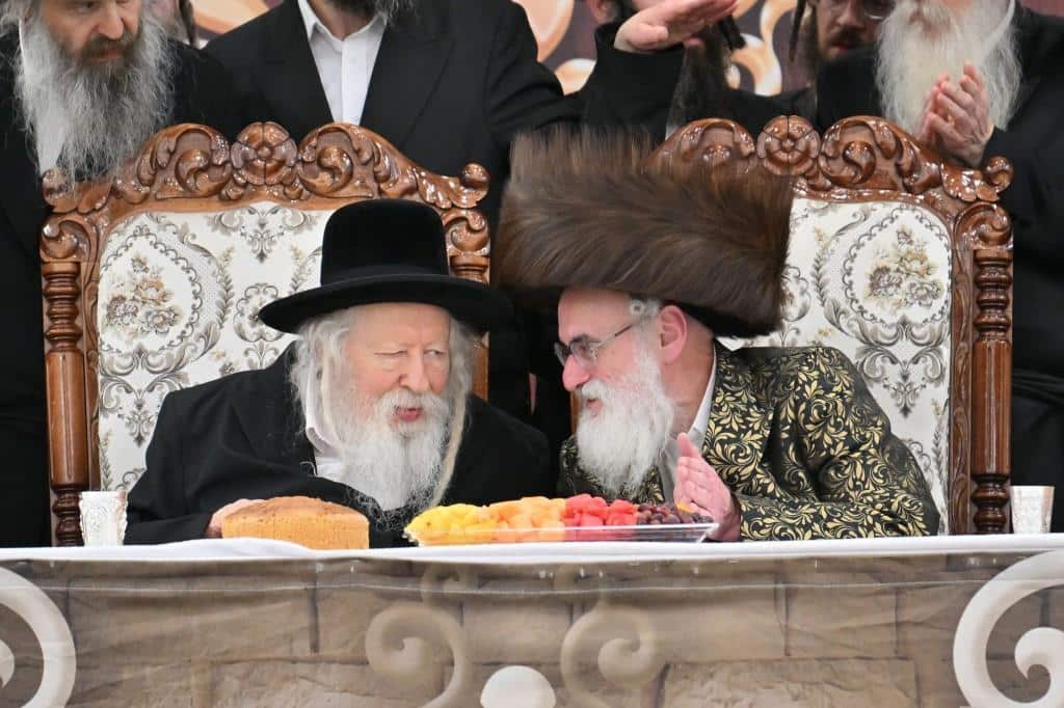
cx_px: 532
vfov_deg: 4.6
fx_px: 8863
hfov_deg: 6.9
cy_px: 354
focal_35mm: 300
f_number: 2.8
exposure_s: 1/200
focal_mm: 200
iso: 640
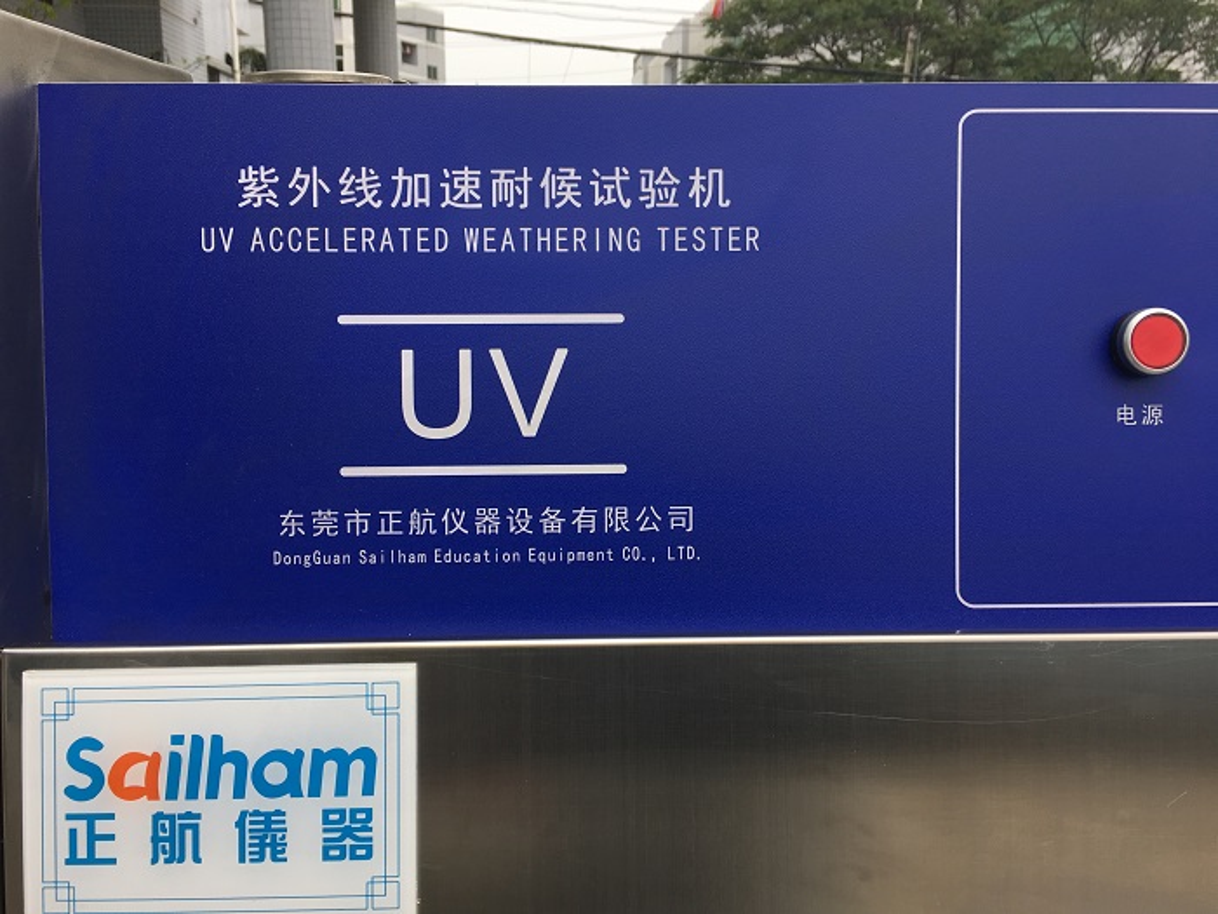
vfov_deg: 48.2
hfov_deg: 61.7
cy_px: 457
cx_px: 609
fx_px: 1020
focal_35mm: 29
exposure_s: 1/574
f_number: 2.2
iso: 25
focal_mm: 4.15
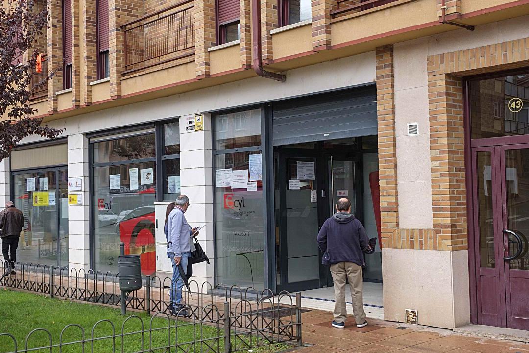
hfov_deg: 47.4
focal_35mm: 41
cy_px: 176
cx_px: 264
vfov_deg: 32.6
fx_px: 602
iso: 400
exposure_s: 1/400
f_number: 5.6
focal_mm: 27.5
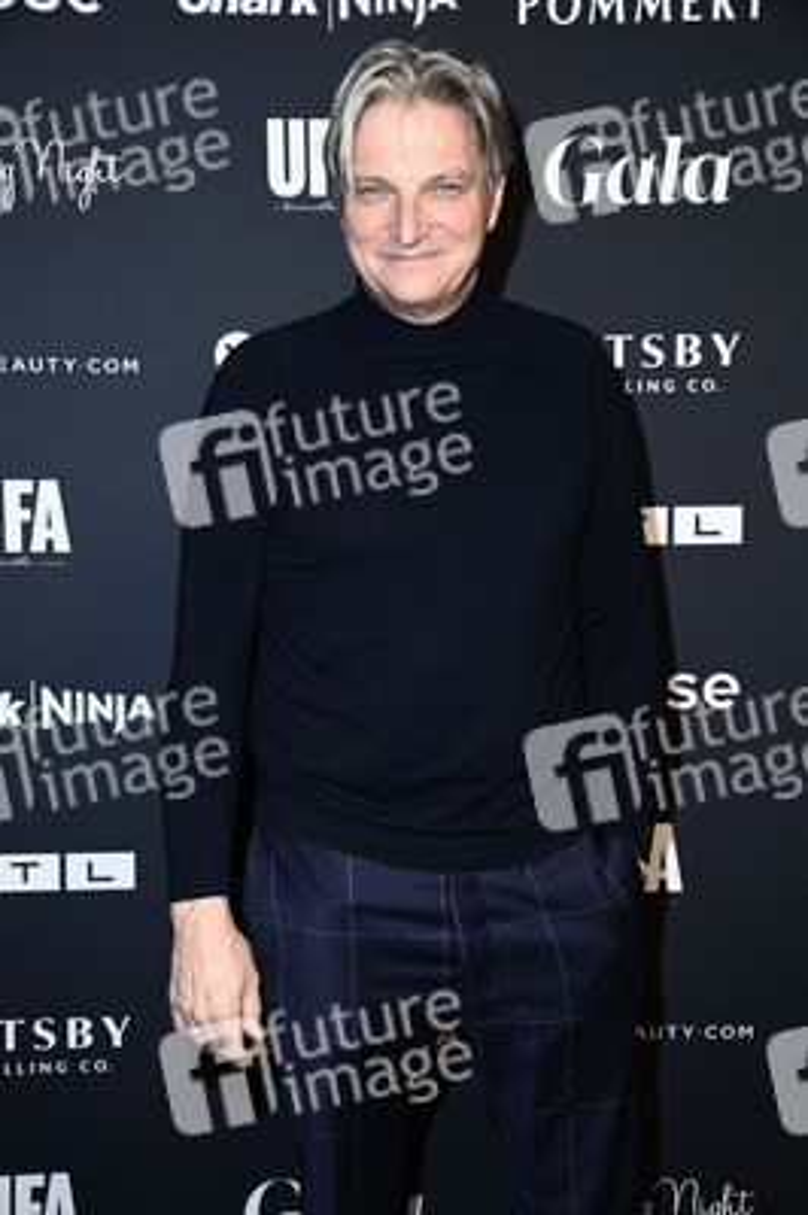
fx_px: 1619
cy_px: 608
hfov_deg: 28.0
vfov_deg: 41.1
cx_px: 404
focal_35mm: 48
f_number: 5.6
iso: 800
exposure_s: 1/250
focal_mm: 48
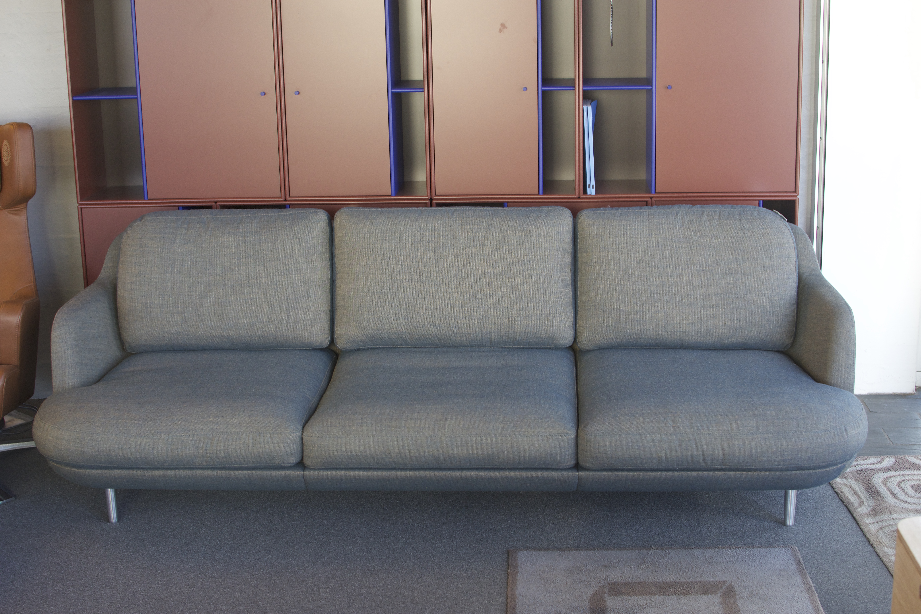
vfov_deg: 25.8
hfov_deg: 37.9
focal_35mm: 52
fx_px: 1343
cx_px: 460
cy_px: 307
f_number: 4.5
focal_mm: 35
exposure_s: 1/80
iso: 640
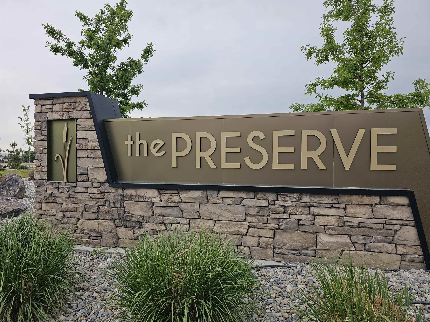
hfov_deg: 73.9
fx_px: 286
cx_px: 215
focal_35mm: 23
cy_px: 161
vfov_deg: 58.9
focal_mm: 6.3
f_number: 1.7
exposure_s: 1/245
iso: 10
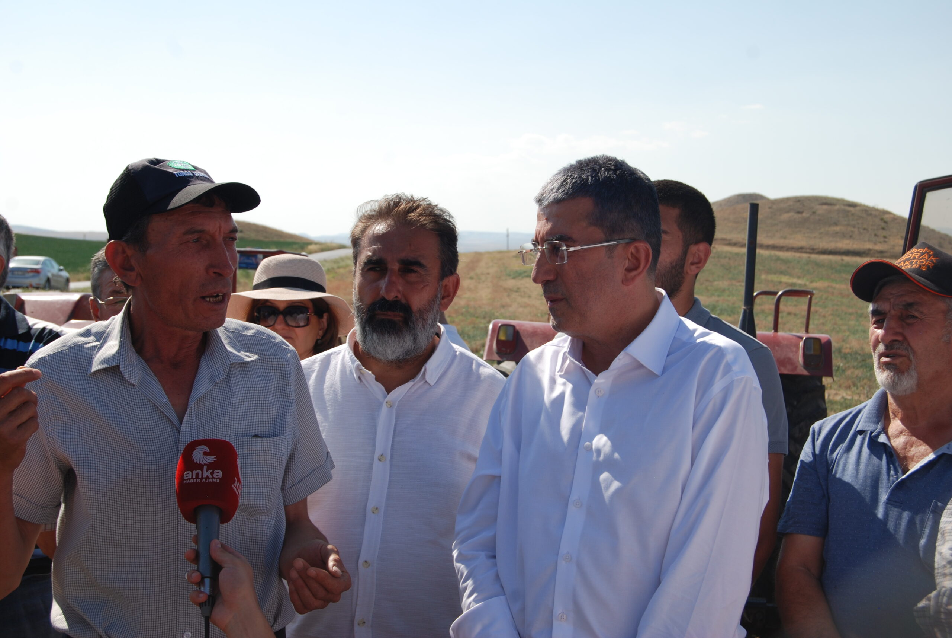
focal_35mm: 52
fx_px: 1390
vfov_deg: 25.8
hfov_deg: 37.8
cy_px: 319
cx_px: 476
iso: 100
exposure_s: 1/250
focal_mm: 35
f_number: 8
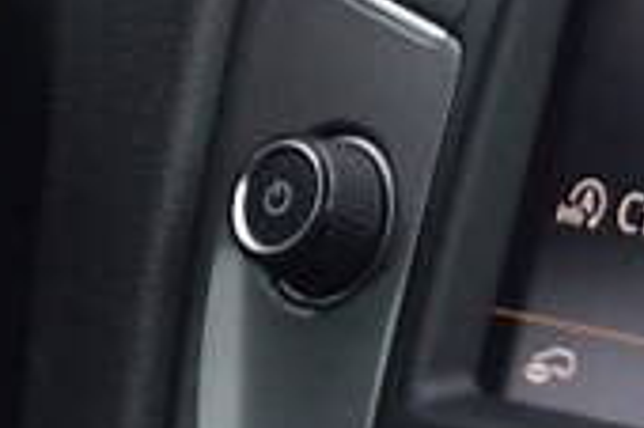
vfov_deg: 2.9
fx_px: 8310
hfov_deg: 4.4
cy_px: 542
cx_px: 1102
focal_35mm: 465
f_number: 5.3
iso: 1600
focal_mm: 66
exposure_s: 1/25
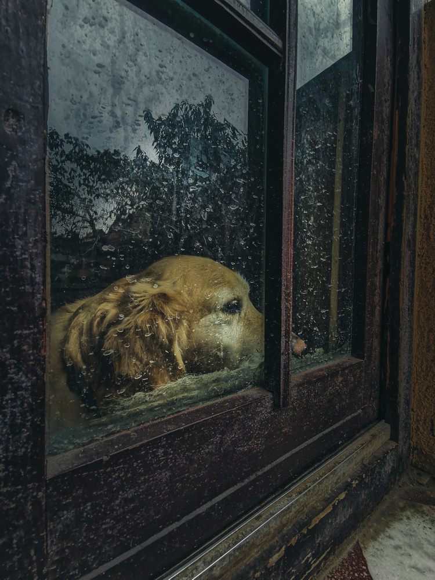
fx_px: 268
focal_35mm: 16
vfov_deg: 94.5
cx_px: 218
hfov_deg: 78.1
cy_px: 290
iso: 125
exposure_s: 1/100
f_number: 2.2
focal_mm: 2.35
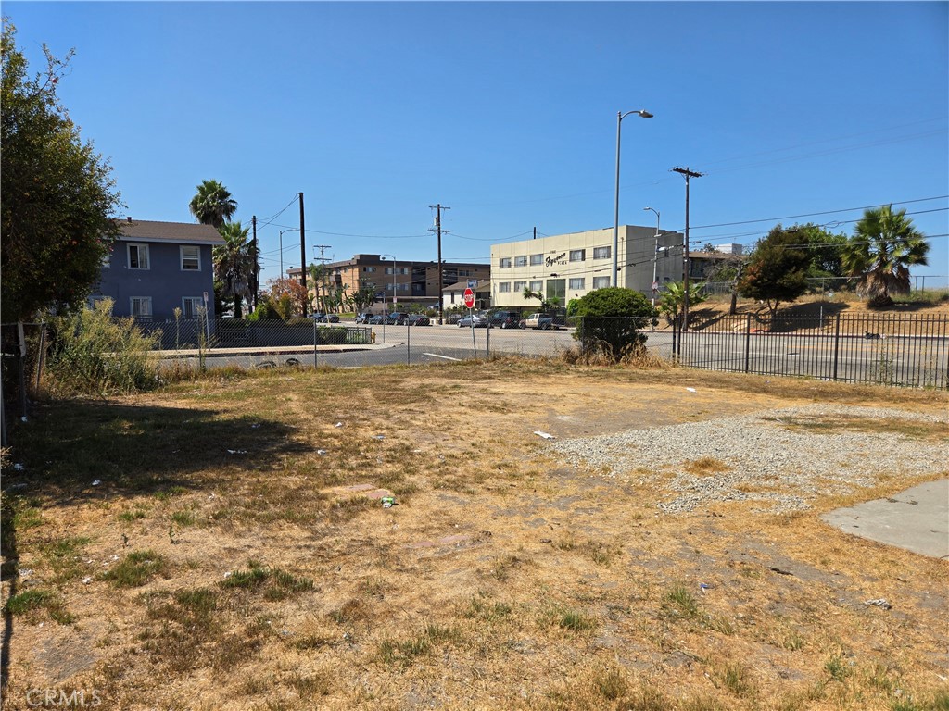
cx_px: 474
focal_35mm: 23
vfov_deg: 58.9
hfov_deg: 73.9
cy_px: 356
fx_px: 631
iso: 25
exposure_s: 1/2359
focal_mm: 5.4
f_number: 1.8
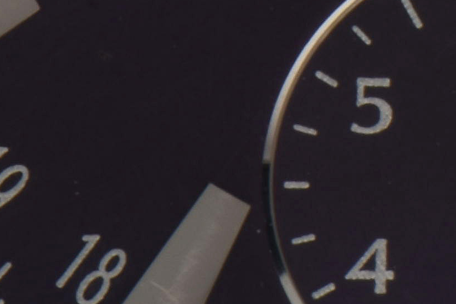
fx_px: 11777
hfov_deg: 2.2
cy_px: -784
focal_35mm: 930
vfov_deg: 1.5
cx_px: 1061
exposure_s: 1/100
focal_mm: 85
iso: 100
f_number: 29
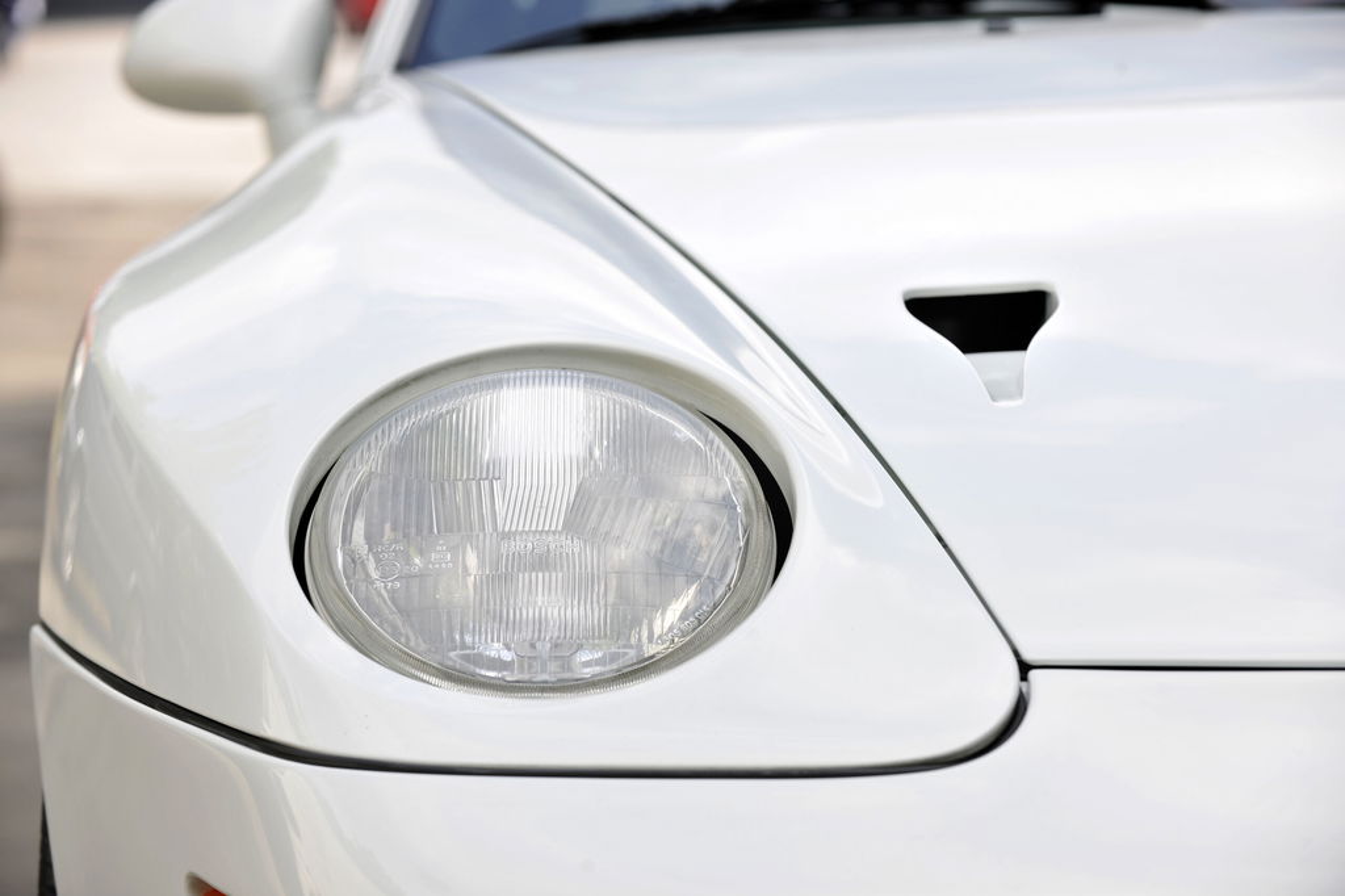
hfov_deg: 18.6
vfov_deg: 12.4
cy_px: 448
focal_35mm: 110
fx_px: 4108
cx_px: 672
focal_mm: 110
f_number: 4.5
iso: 100
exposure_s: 1/160
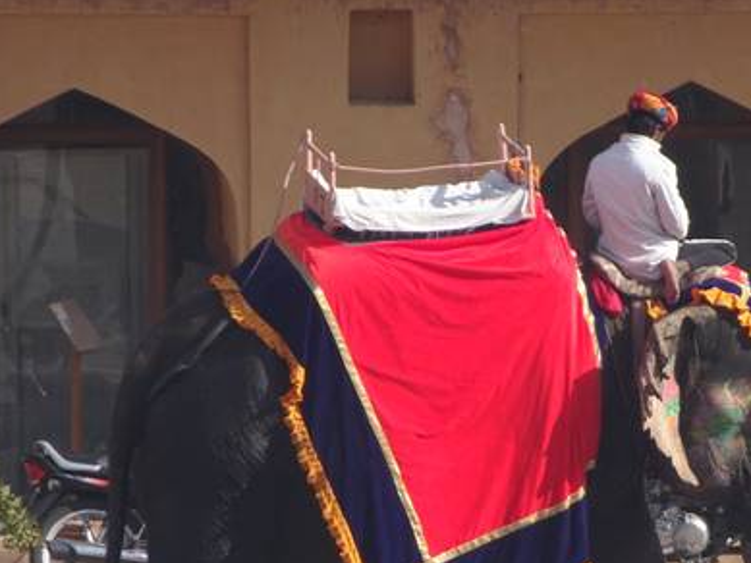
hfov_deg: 2.1
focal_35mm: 926
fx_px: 20096
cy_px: 443
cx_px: 645
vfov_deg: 1.6
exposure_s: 1/250
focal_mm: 85.47
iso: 80
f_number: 6.3
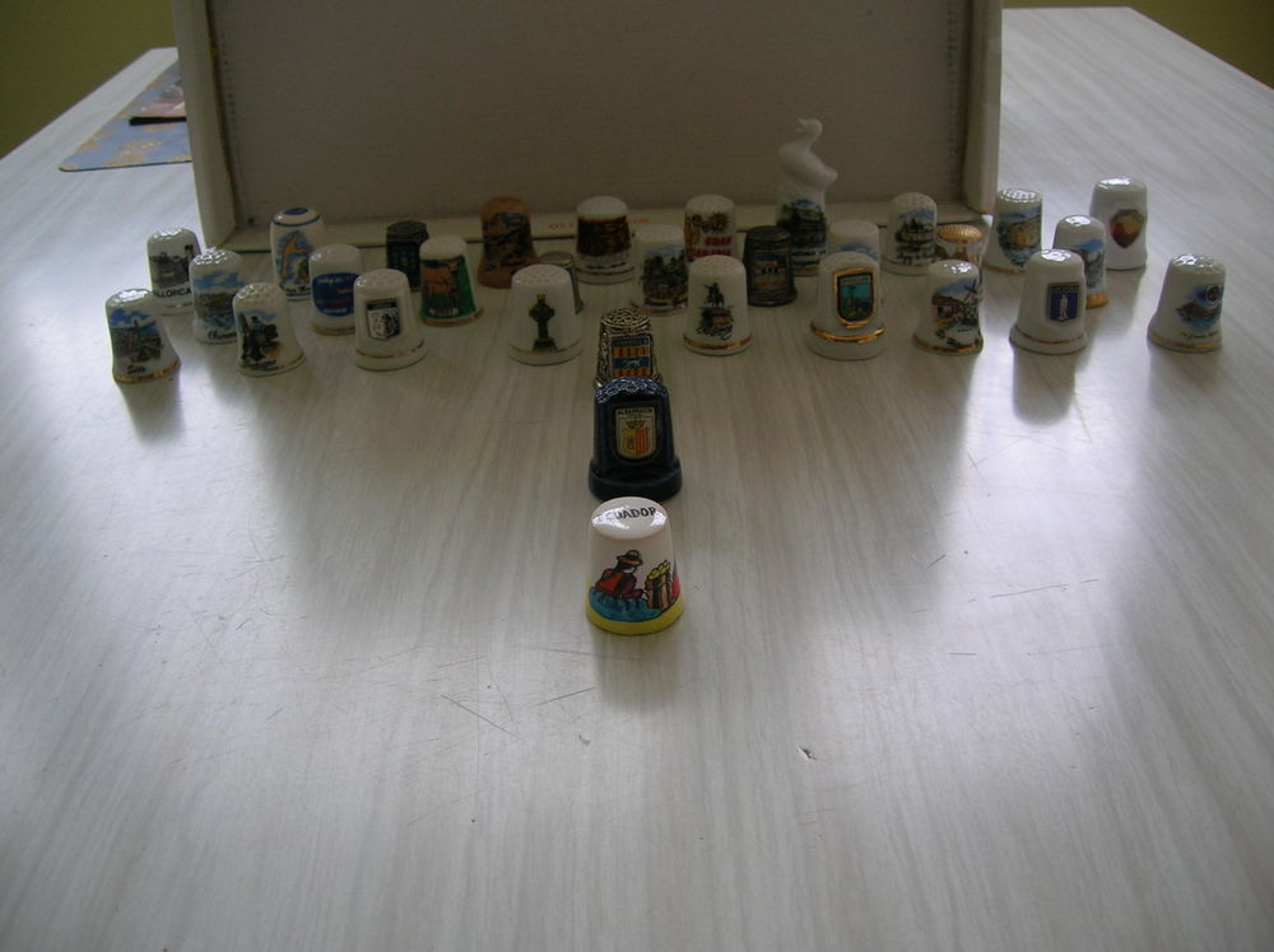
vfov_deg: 41.7
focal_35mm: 34
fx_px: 1250
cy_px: 476
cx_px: 637
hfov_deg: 54.0
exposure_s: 1/9.2
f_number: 2.9
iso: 50
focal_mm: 5.7
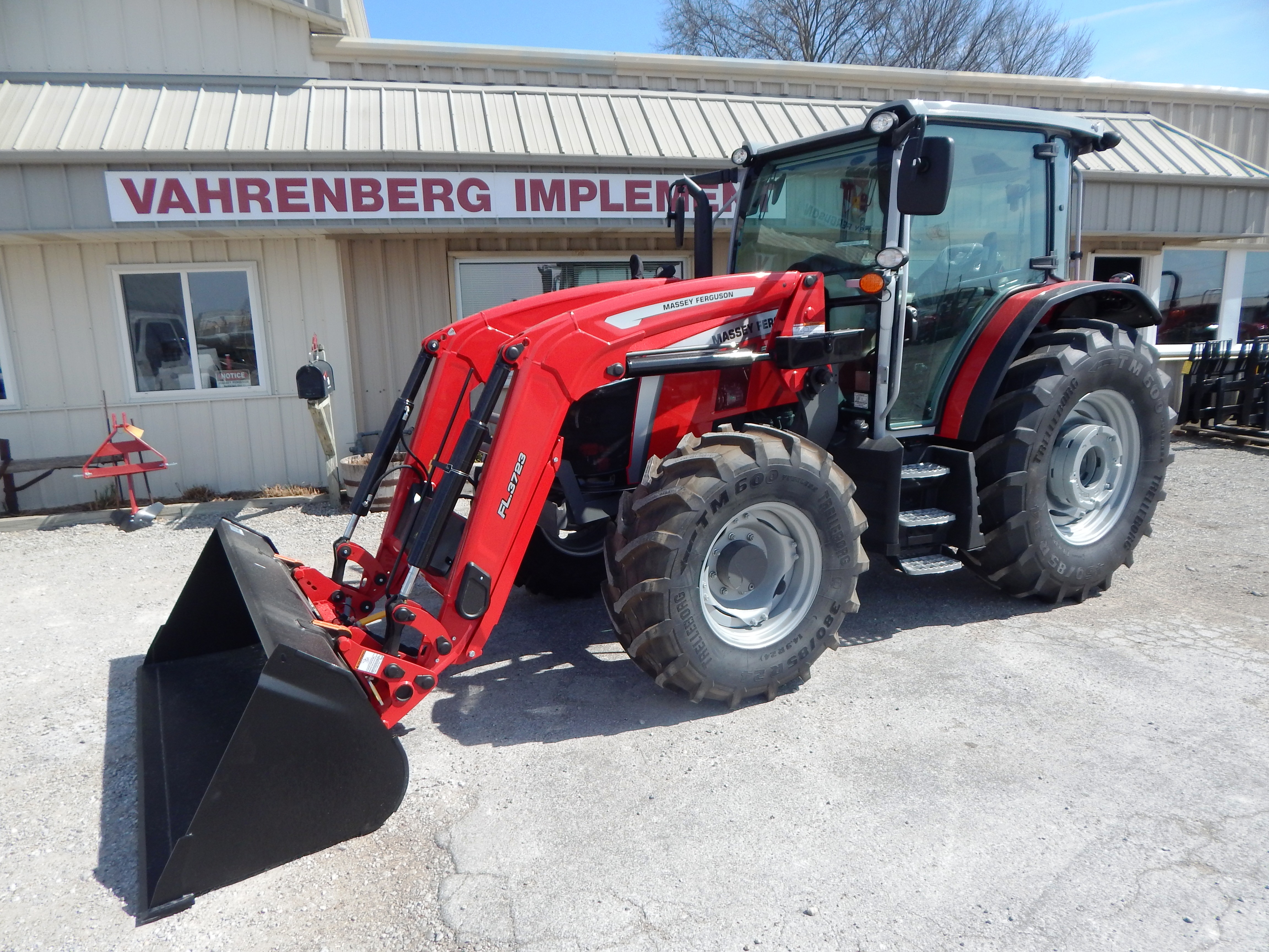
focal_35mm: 22
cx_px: 634
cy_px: 476
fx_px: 807
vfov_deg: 61.1
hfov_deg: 76.4
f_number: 6
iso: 125
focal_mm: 4
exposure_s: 1/400
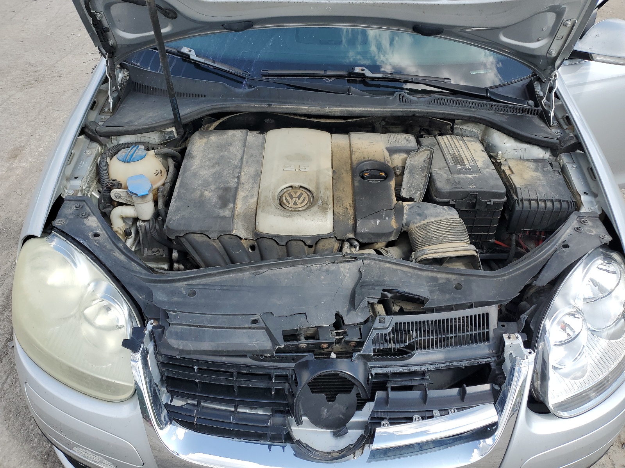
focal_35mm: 26
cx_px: 312
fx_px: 469
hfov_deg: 67.3
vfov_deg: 53.1
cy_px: 234
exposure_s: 1/1250
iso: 50
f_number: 1.5
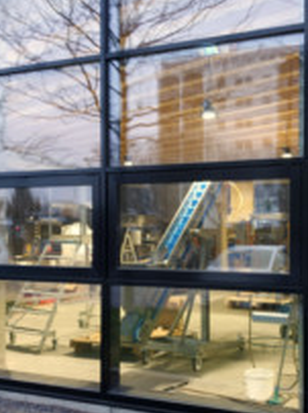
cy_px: 238
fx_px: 499
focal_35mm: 42
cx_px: 213
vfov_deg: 44.7
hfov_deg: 33.9
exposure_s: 1/25
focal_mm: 3.9
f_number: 1.9
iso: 250
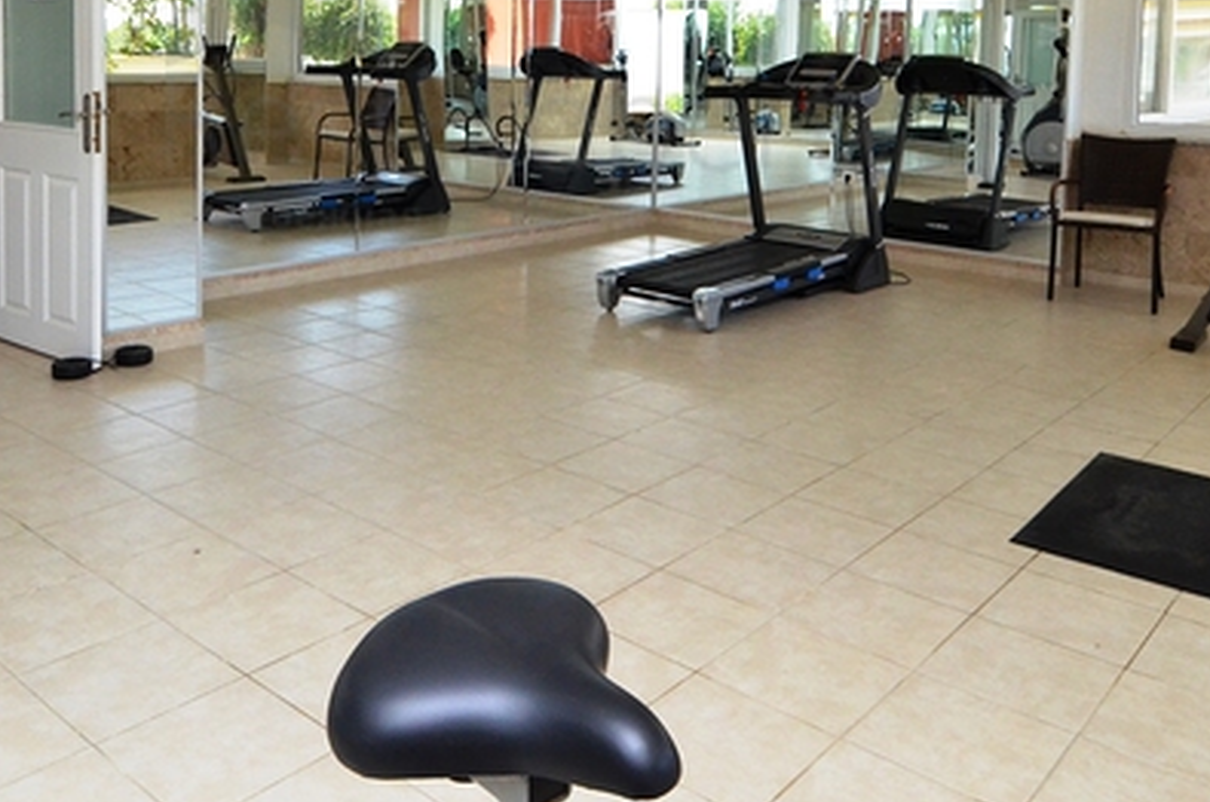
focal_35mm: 33
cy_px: 98
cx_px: 538
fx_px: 1107
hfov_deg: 57.2
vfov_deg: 37.5
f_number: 14
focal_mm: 12
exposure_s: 1/250
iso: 2500
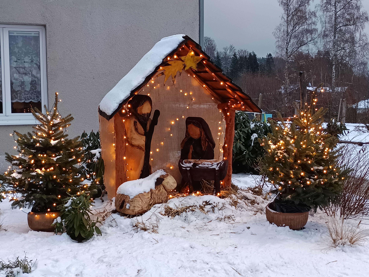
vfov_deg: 56.8
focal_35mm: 24
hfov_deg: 71.6
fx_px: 256
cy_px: 138
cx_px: 184
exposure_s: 1/50
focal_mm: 5.31
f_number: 1.7
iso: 921
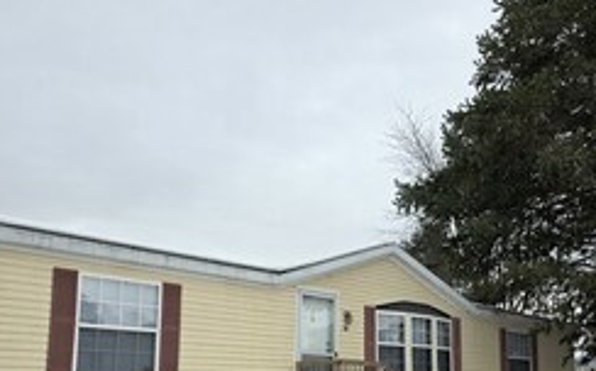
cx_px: 283
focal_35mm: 35
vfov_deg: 34.7
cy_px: 314
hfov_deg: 55.3
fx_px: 568
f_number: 1.7
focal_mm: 6.3
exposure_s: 1/180
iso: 50
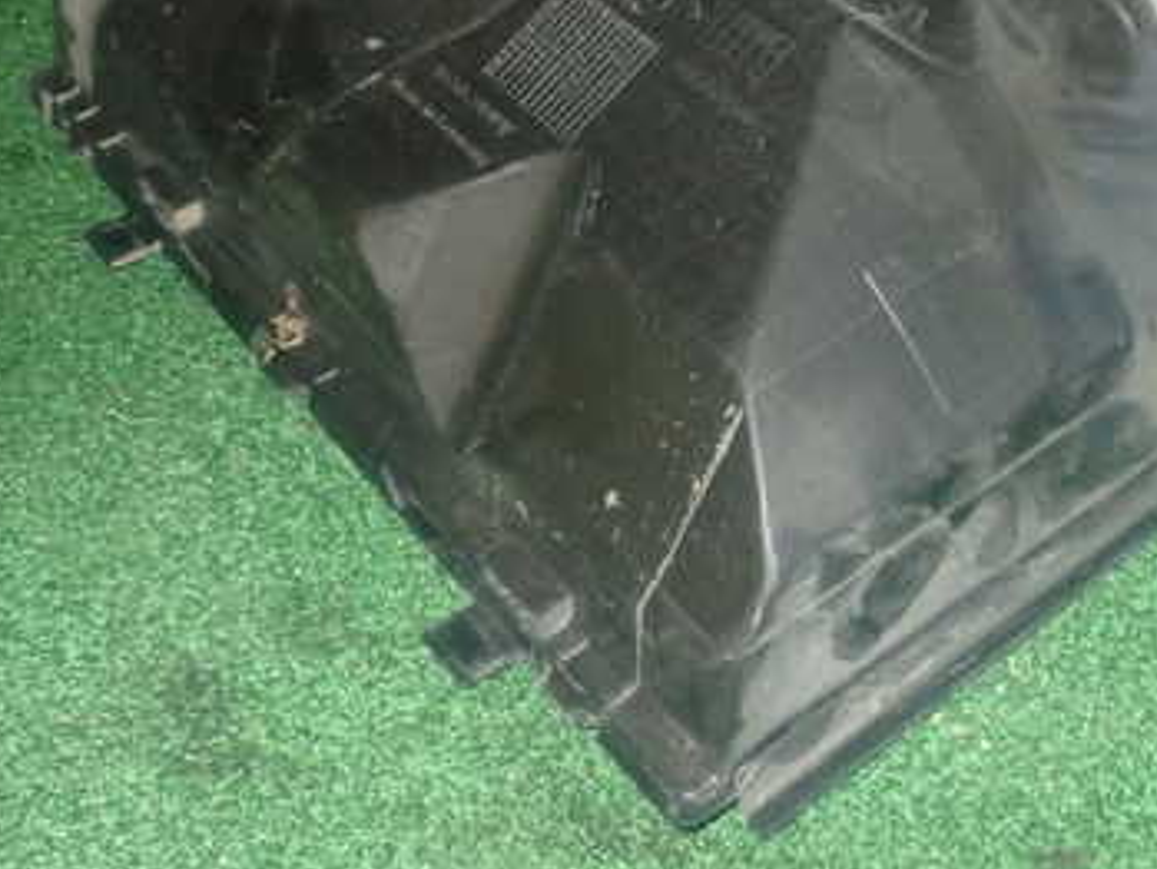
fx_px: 1839
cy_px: 212
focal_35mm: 55
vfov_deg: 26.2
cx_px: 835
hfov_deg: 34.4
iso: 800
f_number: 7.1
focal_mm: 5.79
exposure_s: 1/30
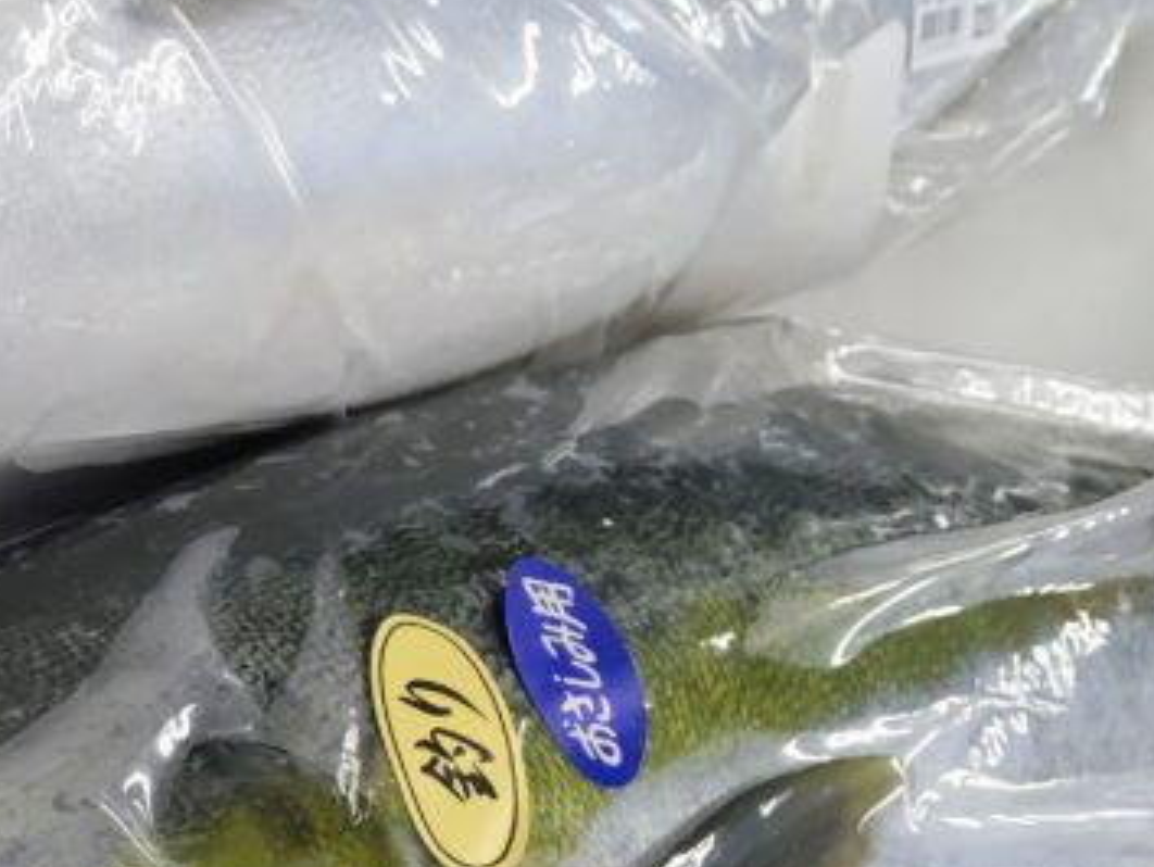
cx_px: -183
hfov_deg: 26.8
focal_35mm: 65
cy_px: 626
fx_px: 2168
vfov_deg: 22.4
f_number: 2
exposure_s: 1/60
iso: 117
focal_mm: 3.43
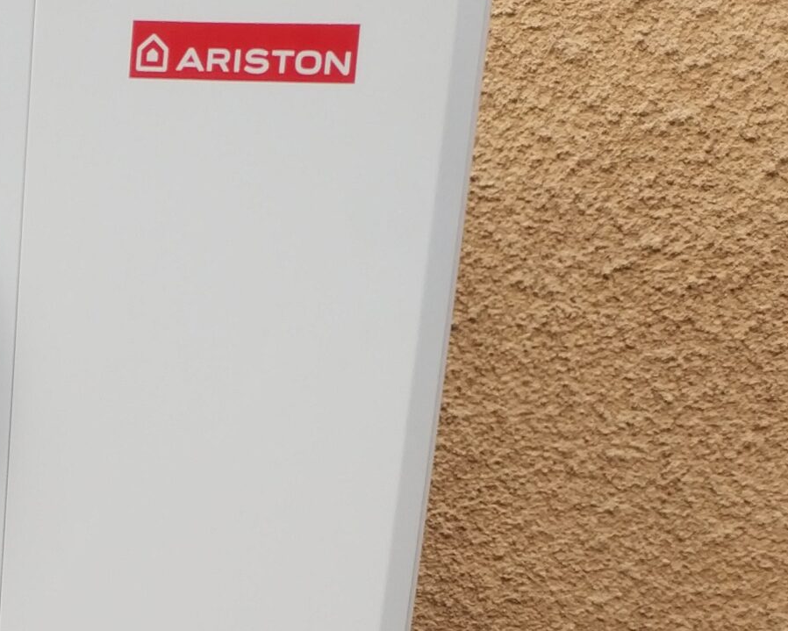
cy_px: 800
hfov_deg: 20.8
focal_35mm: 89
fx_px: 2076
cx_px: 1
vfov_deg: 16.4
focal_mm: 4.5
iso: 100
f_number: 2
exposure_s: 1/443
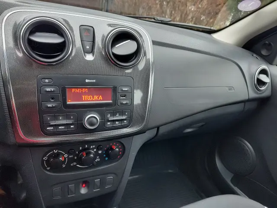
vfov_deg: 58.9
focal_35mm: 23
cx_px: 138
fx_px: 184
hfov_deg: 73.9
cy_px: 104
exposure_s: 1/50
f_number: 1.8
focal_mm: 5.56
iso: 169
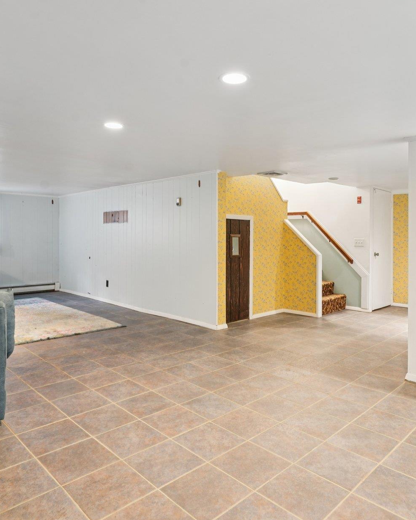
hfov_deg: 56.8
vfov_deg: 68.1
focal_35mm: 25
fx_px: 385
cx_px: 216
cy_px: 248
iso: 400
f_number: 8
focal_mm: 16
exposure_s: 1/2.5
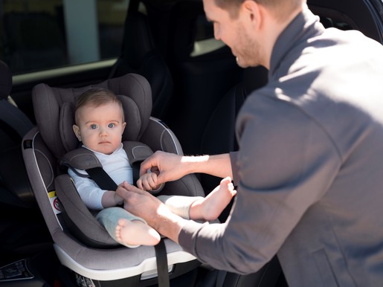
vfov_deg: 29.1
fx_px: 553
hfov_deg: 38.2
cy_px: 144
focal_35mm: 50
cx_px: 192
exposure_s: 1/125
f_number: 2.8
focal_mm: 63
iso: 100
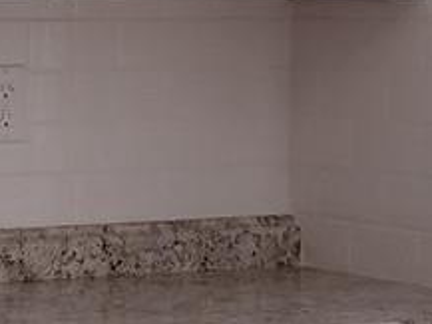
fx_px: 2485
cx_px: -161
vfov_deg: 7.5
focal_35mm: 199
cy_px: 183
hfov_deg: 9.7
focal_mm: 4.71
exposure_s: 1/155
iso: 100
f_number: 1.7
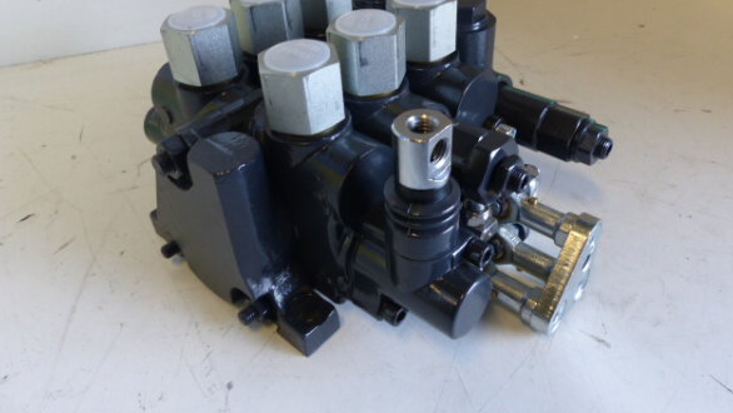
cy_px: 164
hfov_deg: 66.1
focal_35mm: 29
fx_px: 564
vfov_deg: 40.0
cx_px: 366
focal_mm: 4.5
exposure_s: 1/60
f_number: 2.8
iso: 200
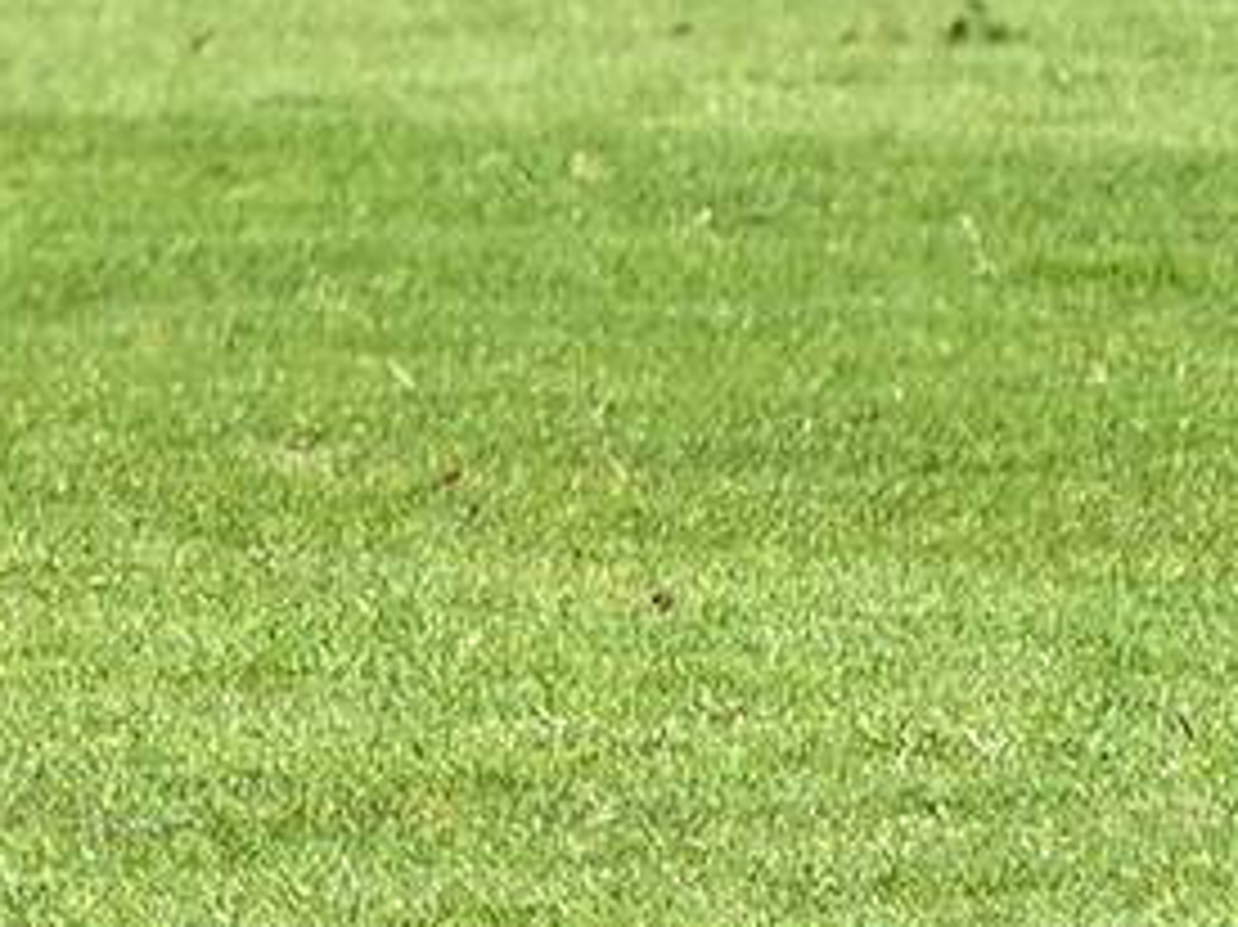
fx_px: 43935
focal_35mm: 1229
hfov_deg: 1.6
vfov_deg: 1.2
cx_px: -1918
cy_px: -1384
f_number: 6.3
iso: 400
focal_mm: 122
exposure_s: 1/1250
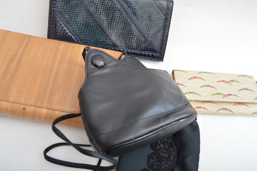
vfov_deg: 39.9
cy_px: 86
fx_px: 235
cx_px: 128
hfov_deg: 57.3
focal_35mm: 33
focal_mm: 22
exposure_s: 1/200
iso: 200
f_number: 5
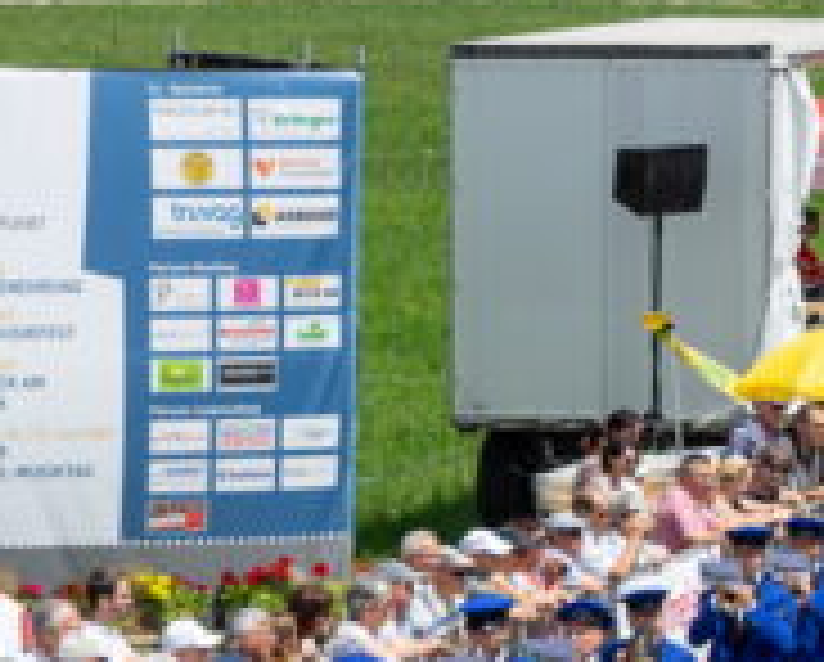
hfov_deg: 8.3
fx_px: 5691
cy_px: 842
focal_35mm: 233
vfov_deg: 6.6
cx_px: 522
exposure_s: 1/250
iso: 100
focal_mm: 70
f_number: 8
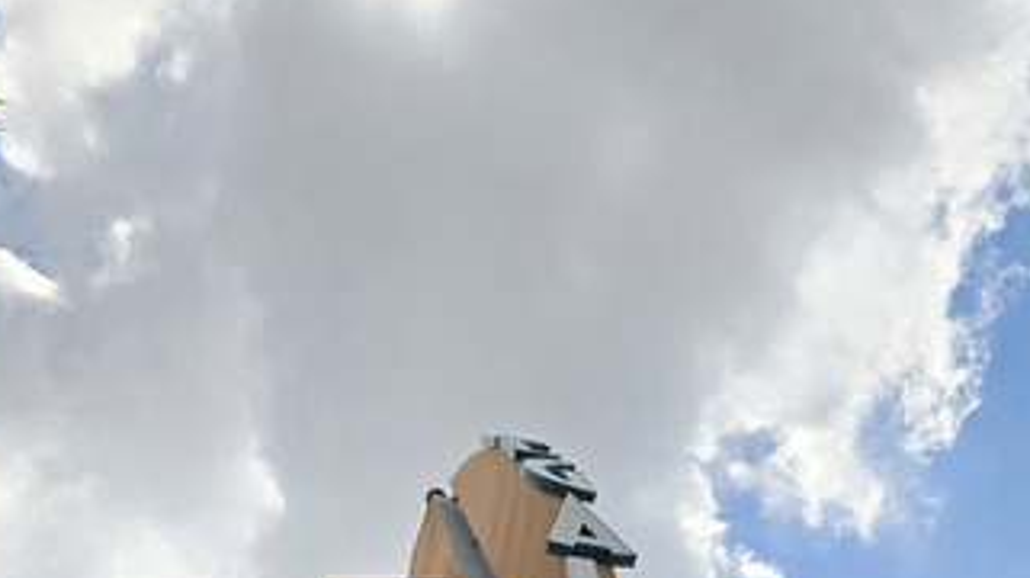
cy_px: 780
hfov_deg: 41.4
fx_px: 1365
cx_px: 520
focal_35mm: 50
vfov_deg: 21.3
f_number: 1.8
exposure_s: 1/2443
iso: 25
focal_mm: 5.4
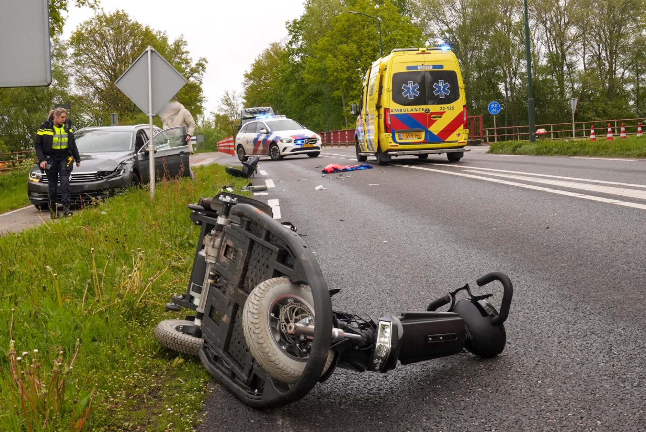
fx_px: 880
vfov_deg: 27.6
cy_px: 216
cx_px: 325
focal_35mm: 49
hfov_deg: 40.3
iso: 1000
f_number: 16
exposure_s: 1/160
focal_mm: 32
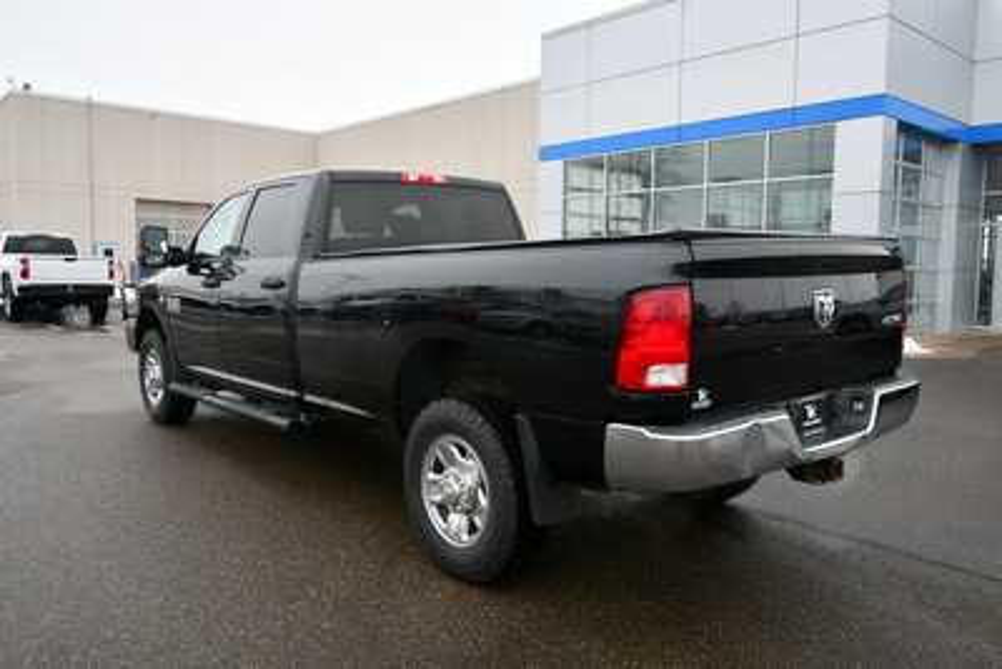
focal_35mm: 28
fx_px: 780
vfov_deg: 46.4
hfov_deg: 65.5
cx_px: 501
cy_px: 334
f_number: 5.6
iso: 200
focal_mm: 19
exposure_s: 1/250
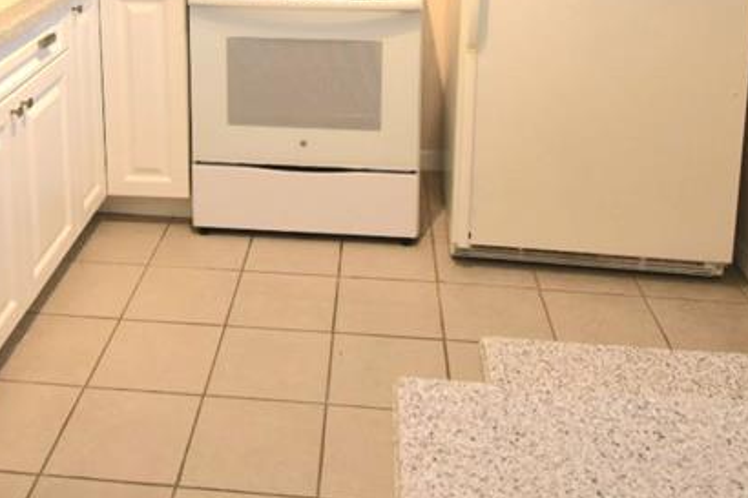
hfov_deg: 46.7
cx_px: 274
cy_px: -44
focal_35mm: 41
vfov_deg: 29.4
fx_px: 857
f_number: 4.8
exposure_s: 1/60.2
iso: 500
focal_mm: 11
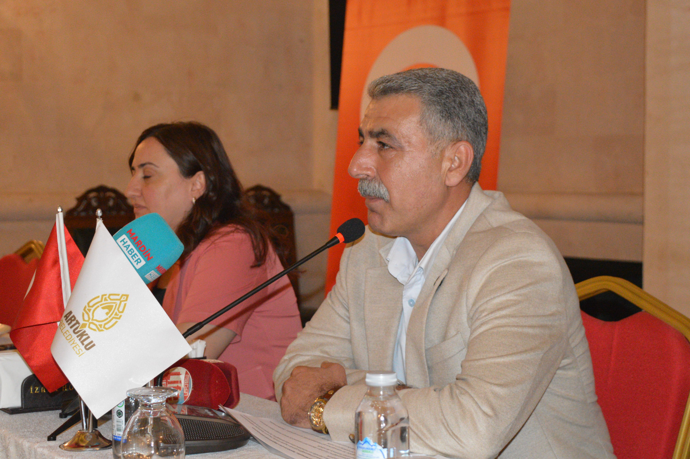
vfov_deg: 19.7
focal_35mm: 69
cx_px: 345
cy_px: 230
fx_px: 1321
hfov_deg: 29.3
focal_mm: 46
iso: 3200
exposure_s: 1/60
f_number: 5
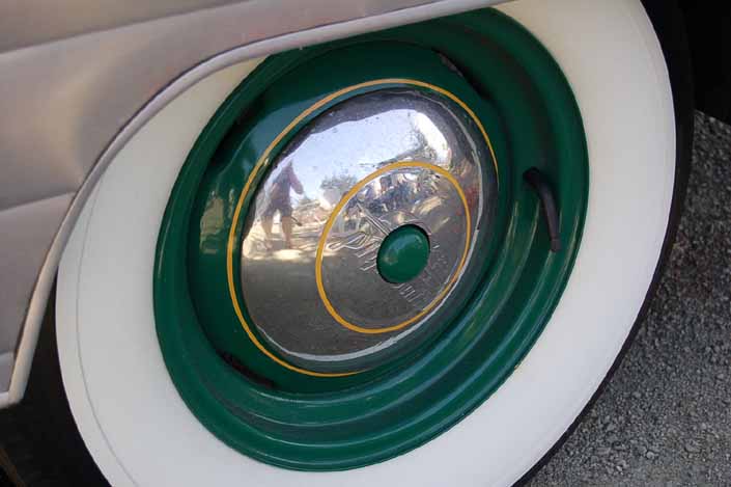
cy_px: 244
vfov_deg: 16.5
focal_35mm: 82
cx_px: 366
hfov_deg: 24.6
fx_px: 1674
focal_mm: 55
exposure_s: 1/100
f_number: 5.6
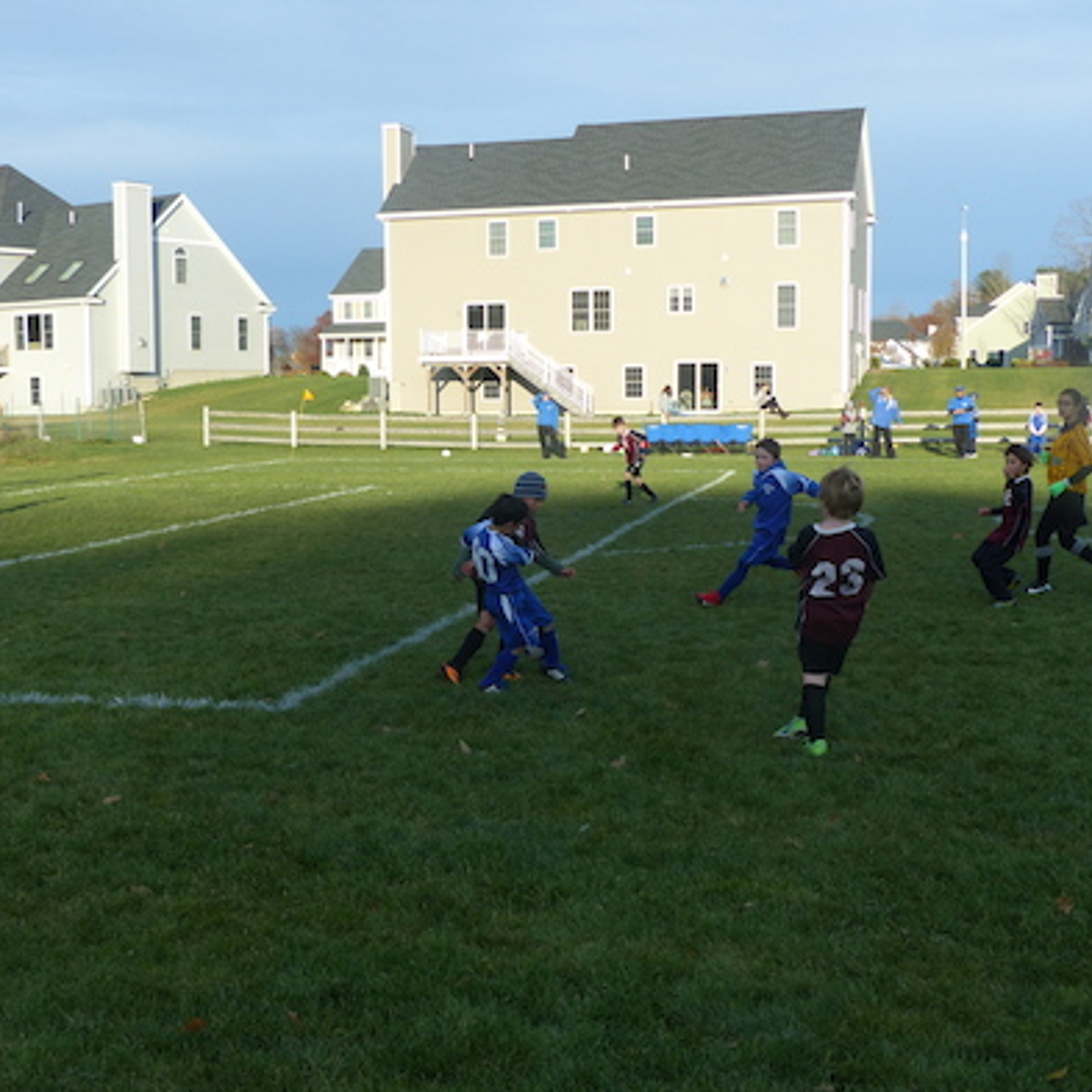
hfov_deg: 35.2
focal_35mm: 48
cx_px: 438
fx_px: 1713
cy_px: 542
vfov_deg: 35.4
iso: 160
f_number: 2.8
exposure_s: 1/500
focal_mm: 7.1
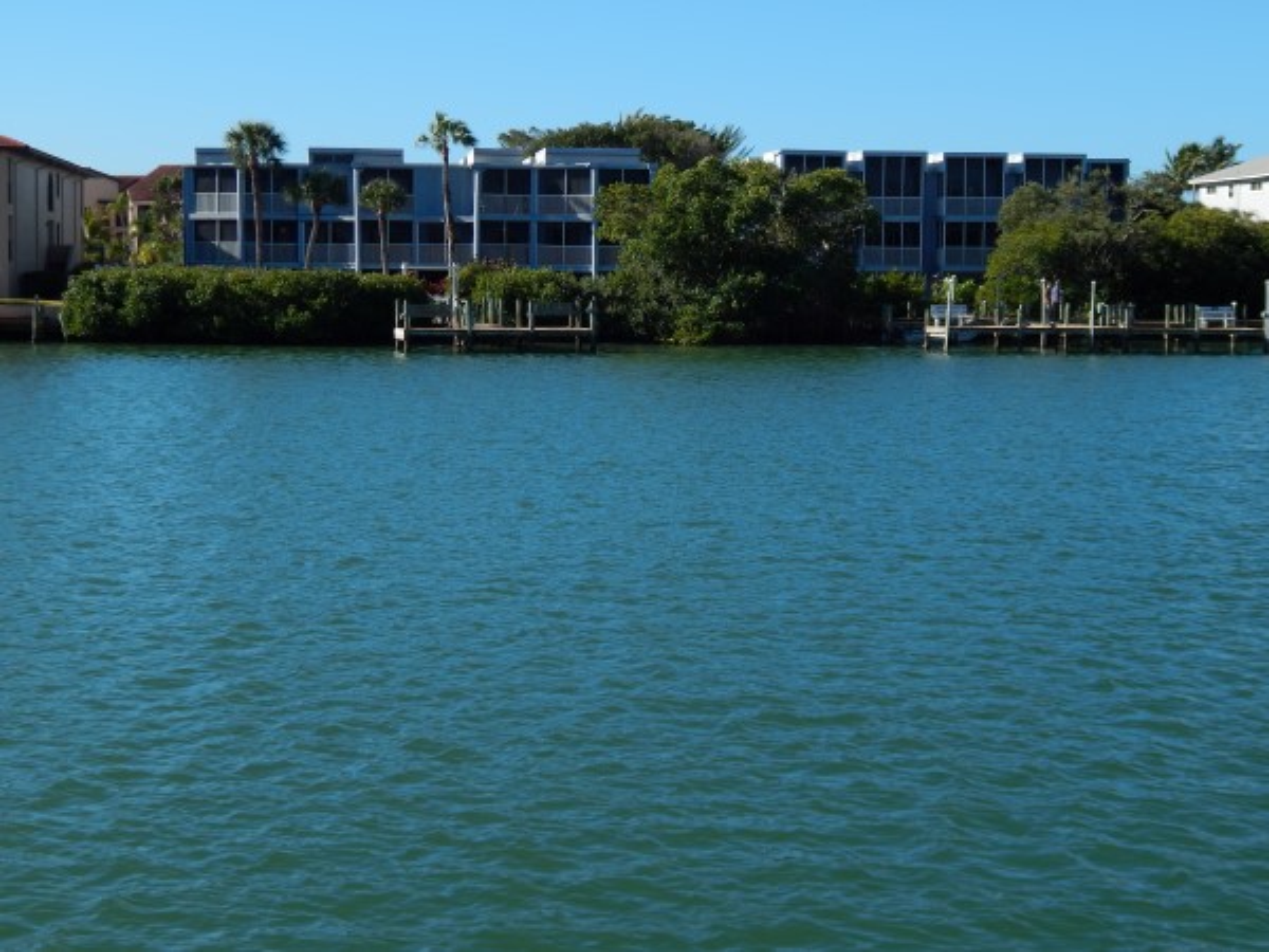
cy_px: 476
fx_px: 2236
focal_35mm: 61
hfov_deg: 31.7
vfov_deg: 24.0
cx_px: 634
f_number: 4
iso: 125
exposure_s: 1/1000
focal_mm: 10.9
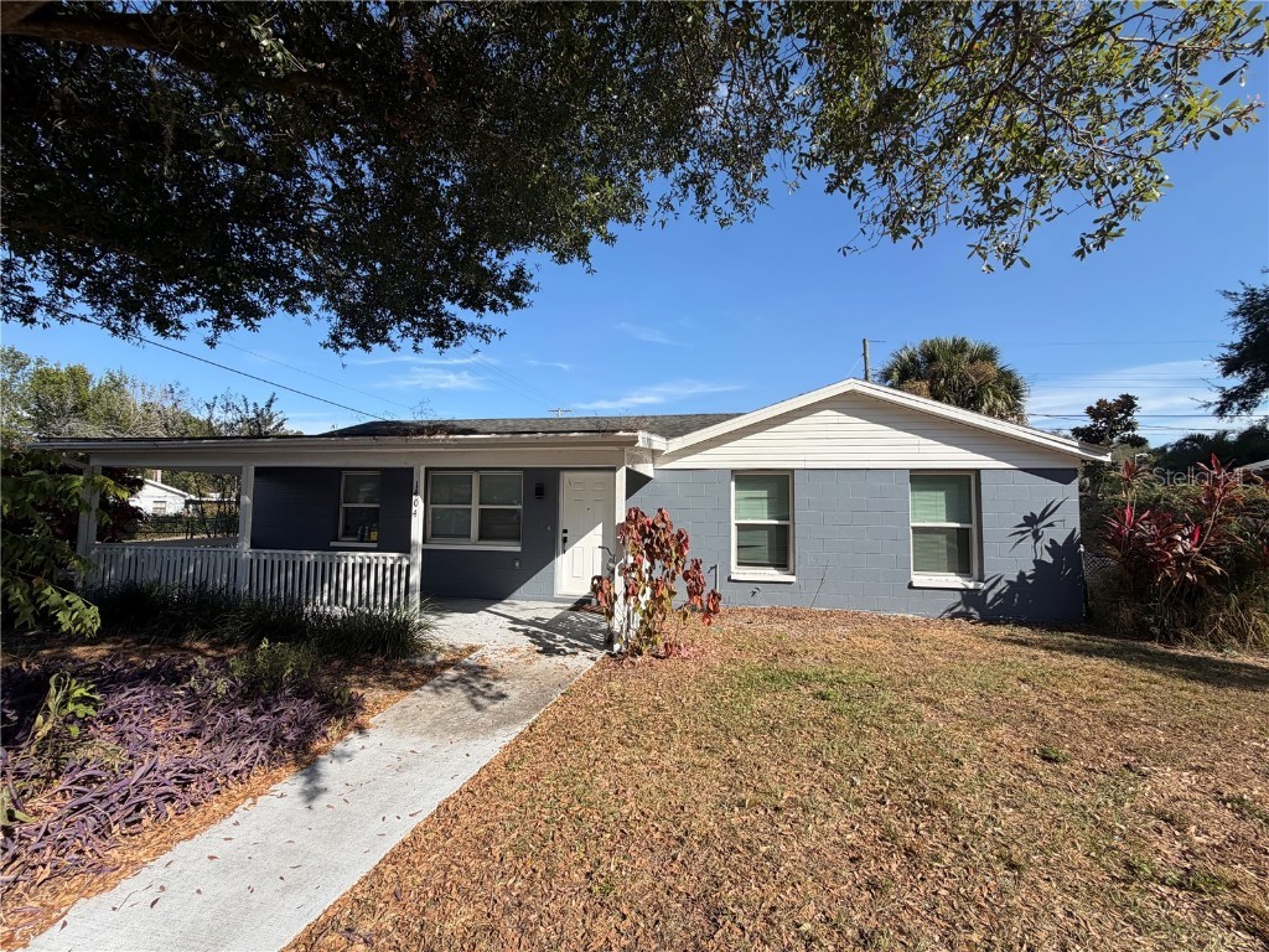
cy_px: 476
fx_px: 513
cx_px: 634
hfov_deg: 102.1
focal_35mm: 14
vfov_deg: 85.7
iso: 25
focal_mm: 2.22
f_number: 2.2
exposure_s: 1/770
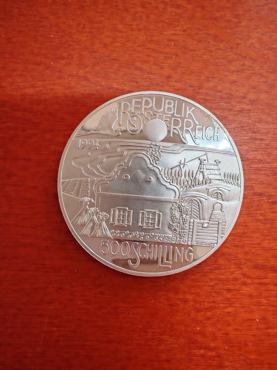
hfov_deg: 53.1
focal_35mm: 26
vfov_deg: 67.3
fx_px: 277
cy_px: 185
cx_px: 138
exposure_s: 1/100
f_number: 2.2
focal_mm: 1.96
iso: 50
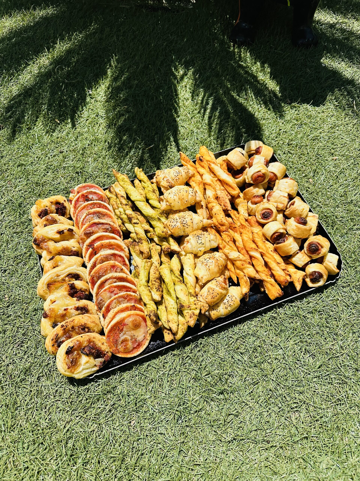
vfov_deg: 71.6
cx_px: 180
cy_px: 240
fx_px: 333
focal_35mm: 24
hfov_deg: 56.8
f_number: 1.78
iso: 80
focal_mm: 6.86
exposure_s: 1/7042
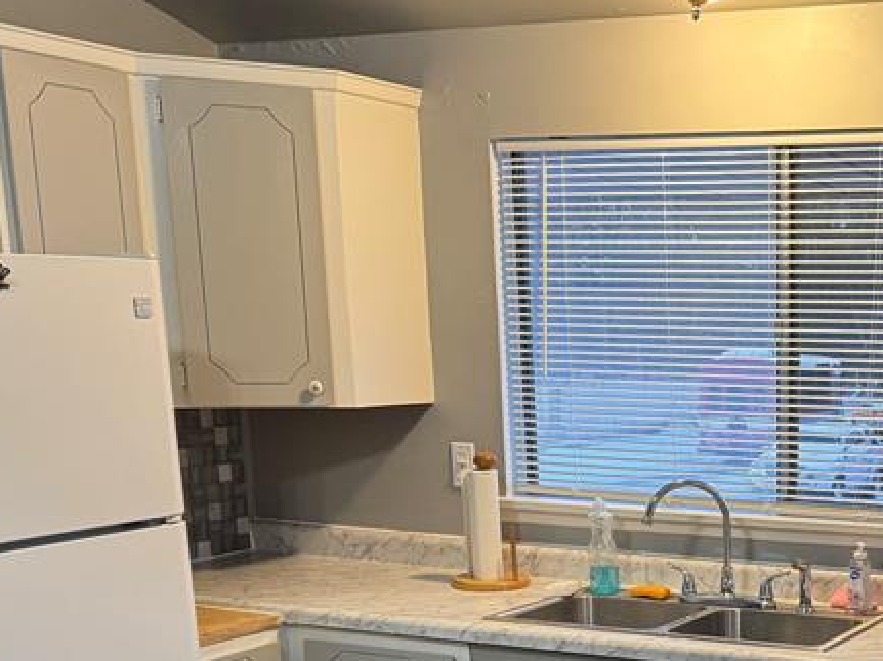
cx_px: 834
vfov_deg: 24.1
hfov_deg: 31.8
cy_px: 712
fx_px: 1454
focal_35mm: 57
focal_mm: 6.76
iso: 320
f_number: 1.78
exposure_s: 1/60
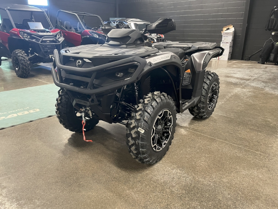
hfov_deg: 67.3
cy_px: 104
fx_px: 209
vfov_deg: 53.1
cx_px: 139
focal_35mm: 26
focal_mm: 4.2
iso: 400
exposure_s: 1/60
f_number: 1.6
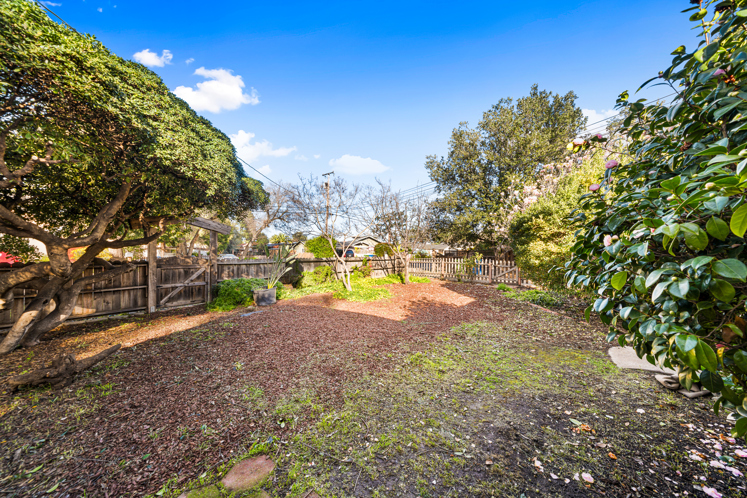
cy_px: 249
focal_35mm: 12
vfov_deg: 90.0
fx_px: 249
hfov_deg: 112.6
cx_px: 374
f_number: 8
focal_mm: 12
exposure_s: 1/10
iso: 100
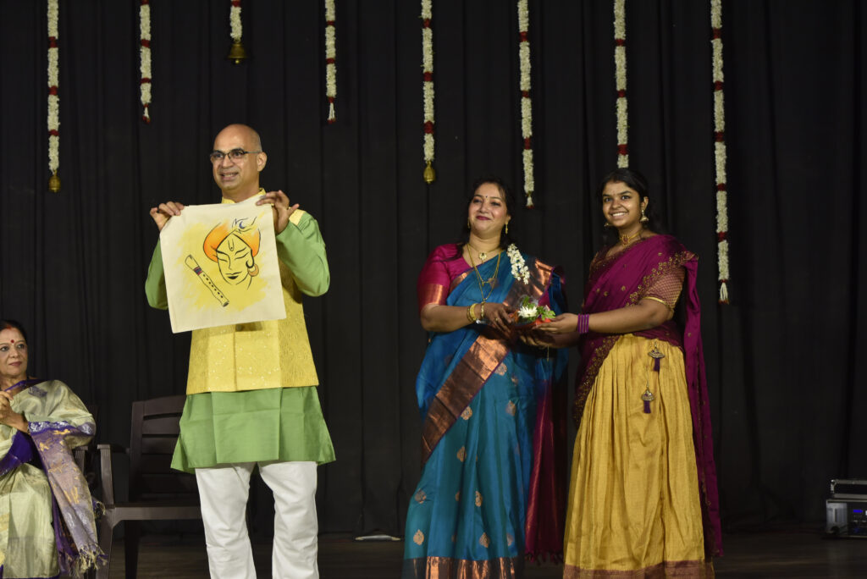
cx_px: 434
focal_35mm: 86
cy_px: 290
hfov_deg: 23.6
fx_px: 2072
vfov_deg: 15.9
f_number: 5
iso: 1250
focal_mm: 86
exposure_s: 1/160
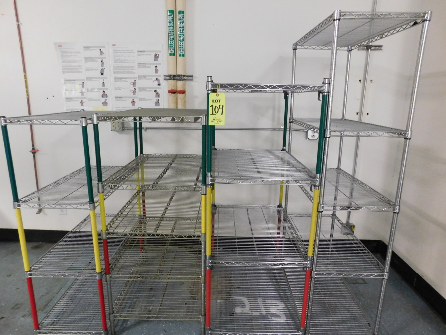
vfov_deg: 58.9
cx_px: 223
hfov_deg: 73.9
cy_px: 168
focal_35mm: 23
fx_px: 296
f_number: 3
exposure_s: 1/8
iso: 560
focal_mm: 4
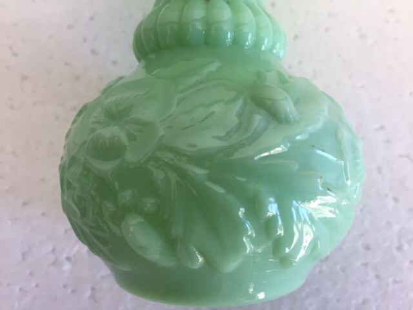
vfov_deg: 48.2
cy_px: 155
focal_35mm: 29
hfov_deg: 61.7
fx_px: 346
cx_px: 206
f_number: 2.2
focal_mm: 4.15
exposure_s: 1/33
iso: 50
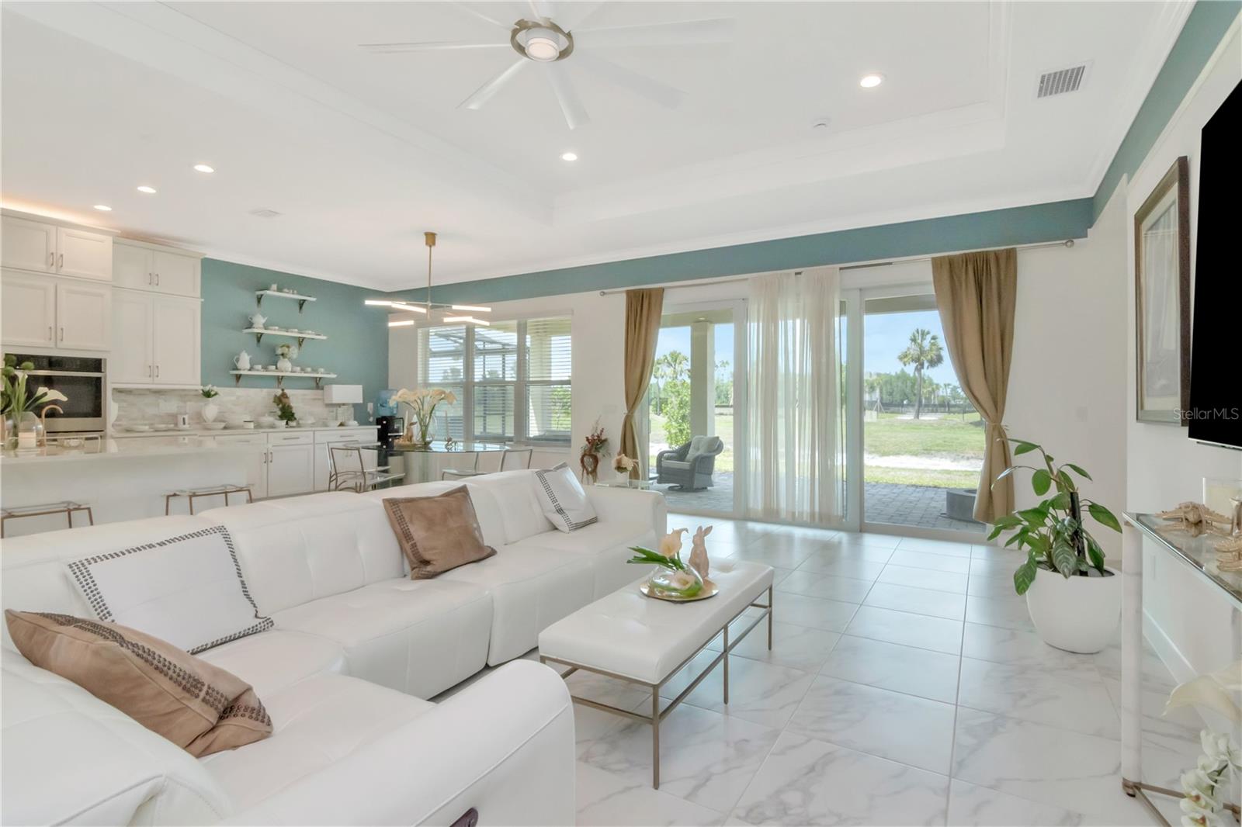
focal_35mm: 16
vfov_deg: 72.0
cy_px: 414
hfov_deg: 95.0
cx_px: 621
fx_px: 569
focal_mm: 11
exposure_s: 1/100
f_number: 14
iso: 1000
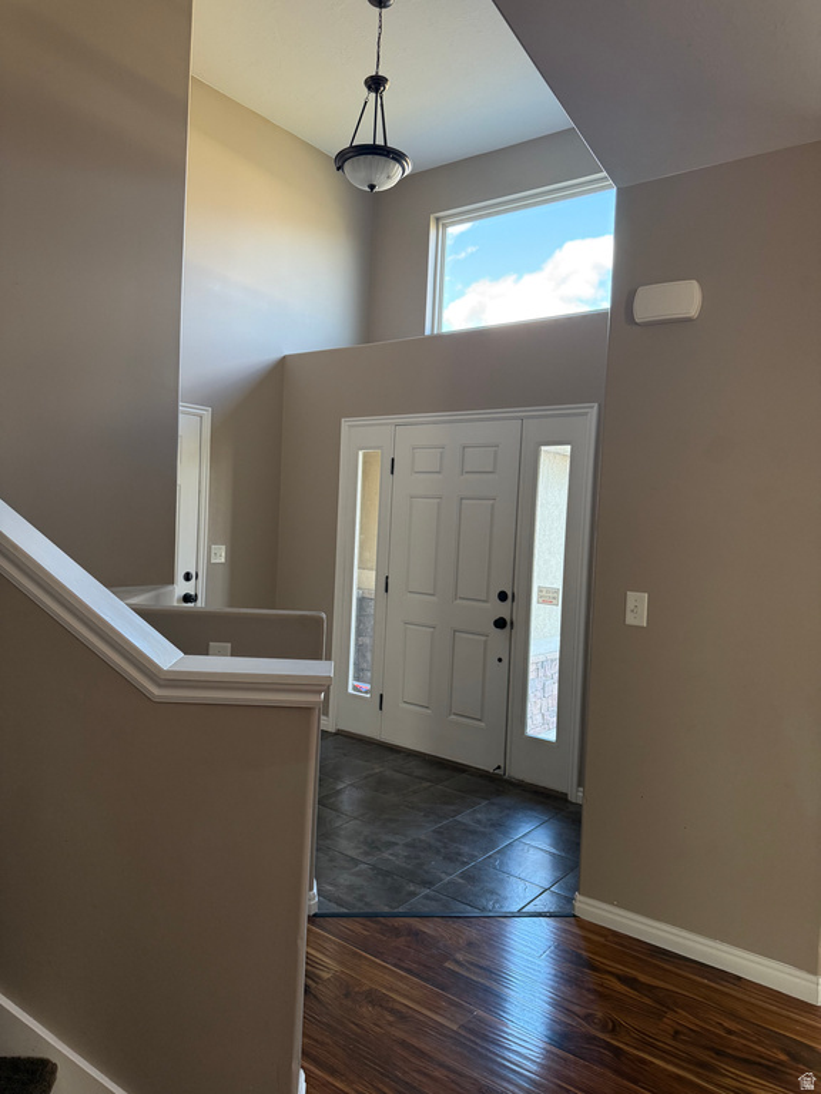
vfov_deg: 71.6
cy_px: 547
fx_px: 759
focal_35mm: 24
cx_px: 410
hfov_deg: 56.8
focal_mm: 6.76
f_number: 1.78
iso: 320
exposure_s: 1/120
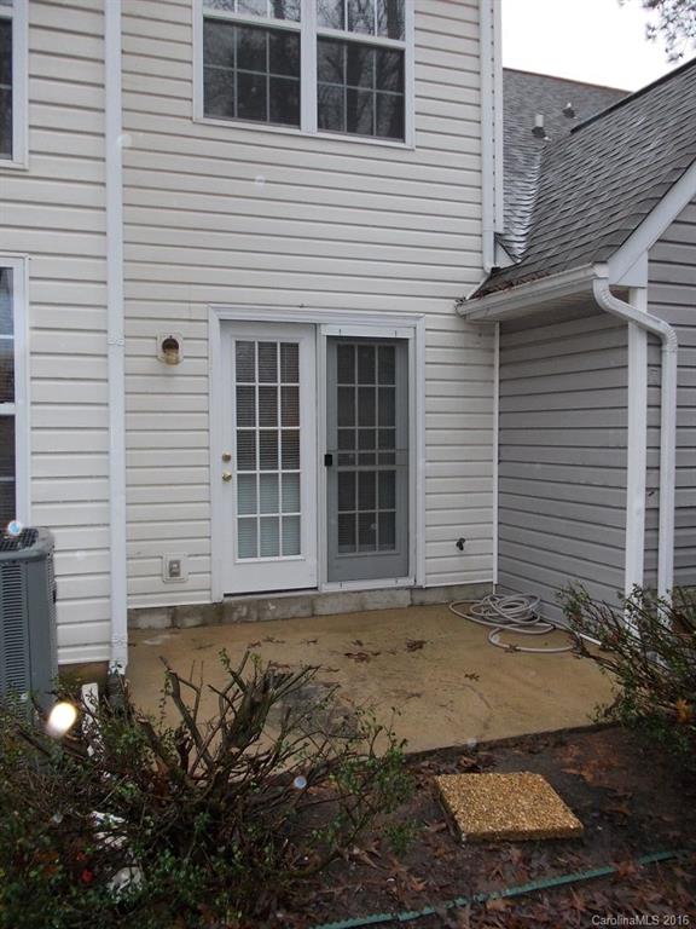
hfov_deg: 49.7
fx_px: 751
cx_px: 348
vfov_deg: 63.4
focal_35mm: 28
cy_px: 464
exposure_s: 1/100
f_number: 2.7
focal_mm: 4
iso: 80
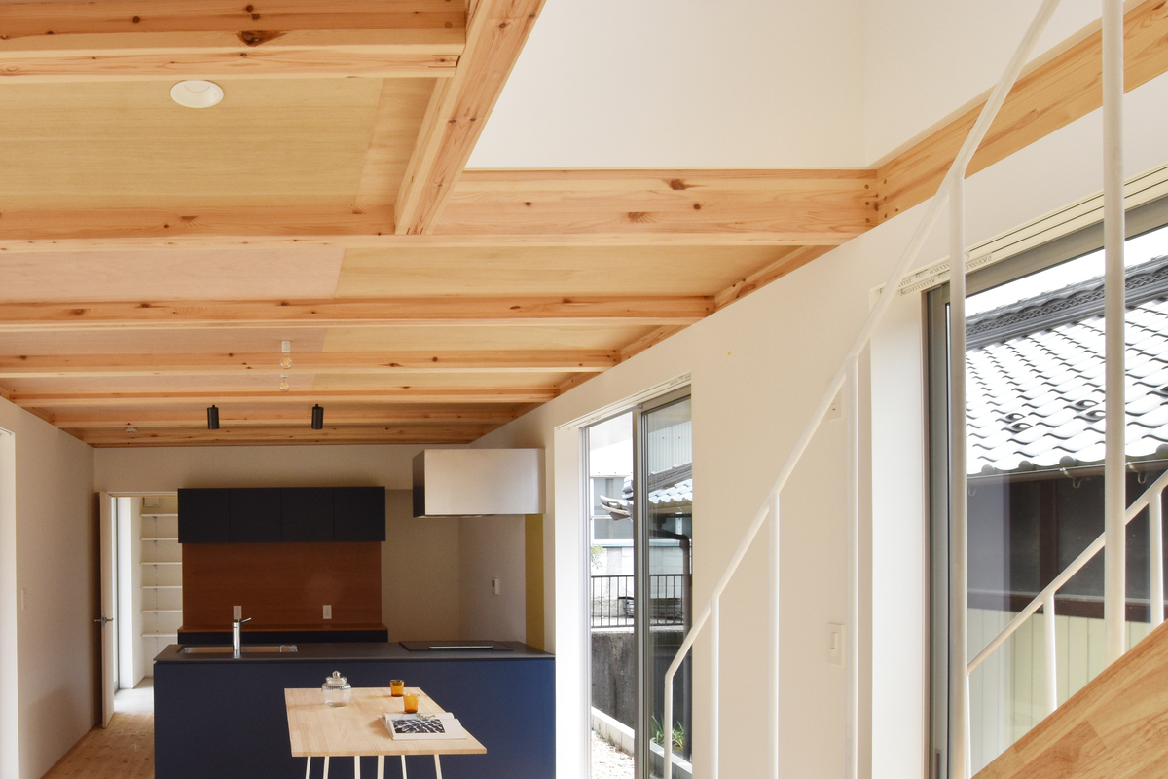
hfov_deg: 65.9
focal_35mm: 25
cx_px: 258
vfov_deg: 49.9
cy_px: 550
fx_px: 811
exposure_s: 1/100
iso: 400
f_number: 11
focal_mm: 10
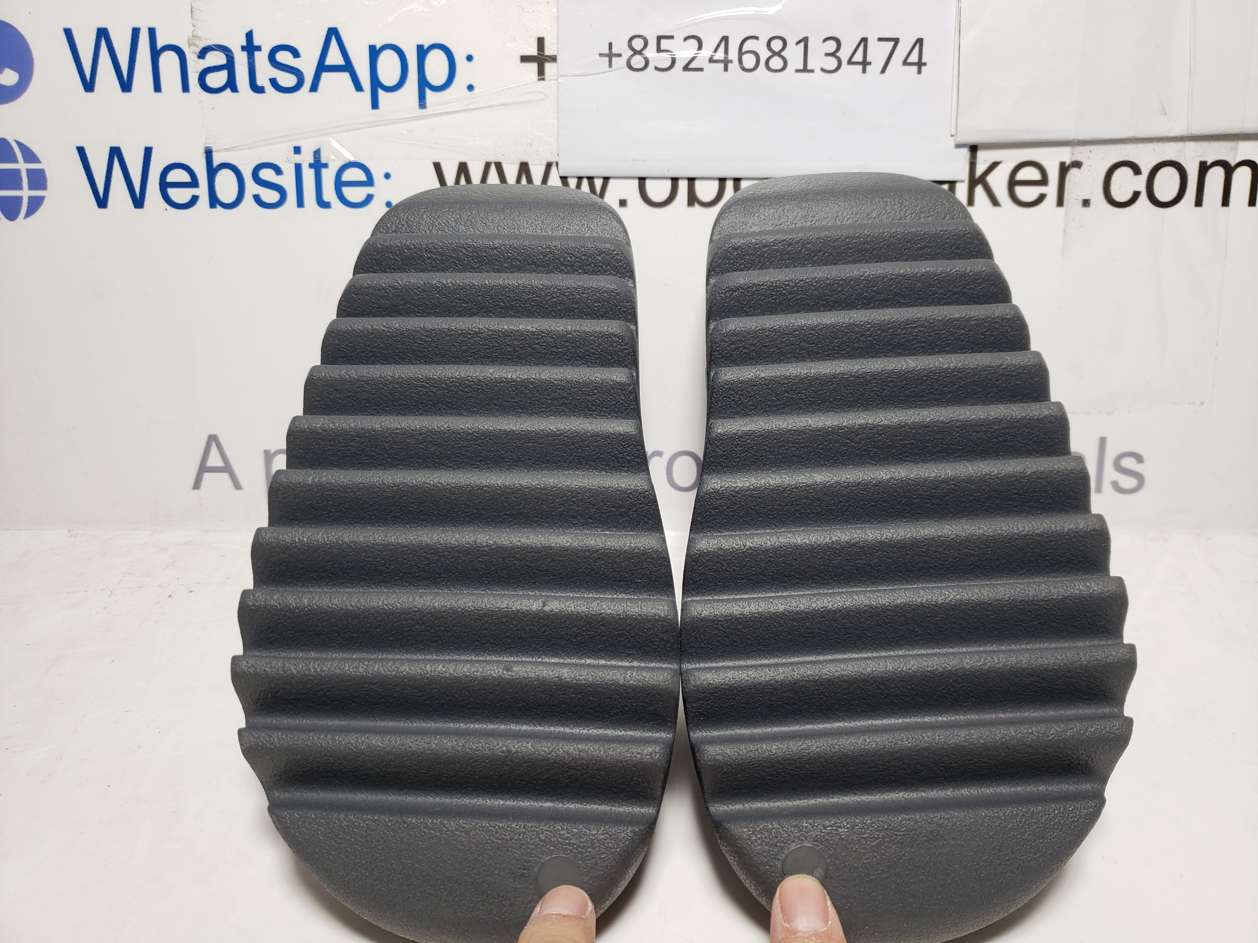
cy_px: 472
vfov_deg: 53.1
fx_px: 945
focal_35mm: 26
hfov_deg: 67.3
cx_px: 629
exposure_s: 1/394
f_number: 1.5
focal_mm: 4.3
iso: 50
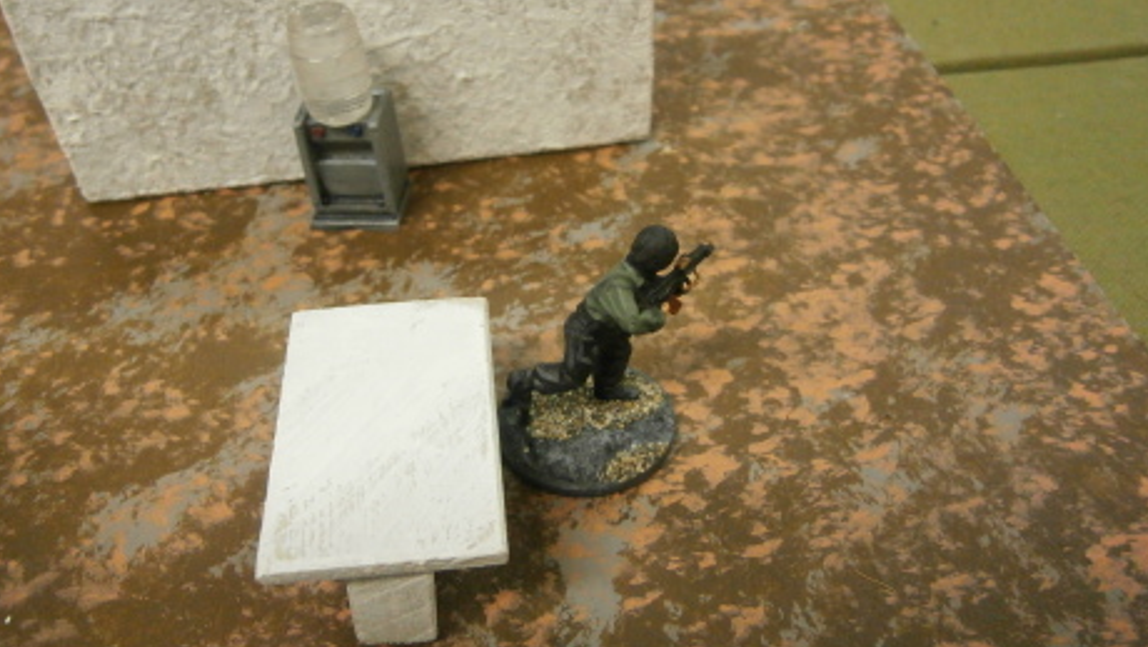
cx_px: 559
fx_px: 1005
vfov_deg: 35.7
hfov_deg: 59.5
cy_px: 320
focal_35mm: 33
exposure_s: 1/80
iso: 400
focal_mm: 4.7
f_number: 2.8
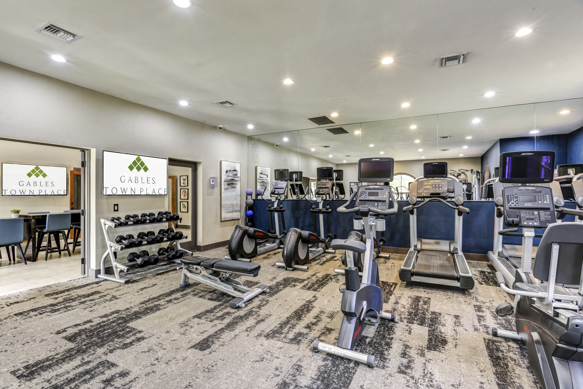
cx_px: 292
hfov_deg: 93.3
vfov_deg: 70.5
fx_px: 275
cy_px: 194
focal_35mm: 17
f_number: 11
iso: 400
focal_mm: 17
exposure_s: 1/2
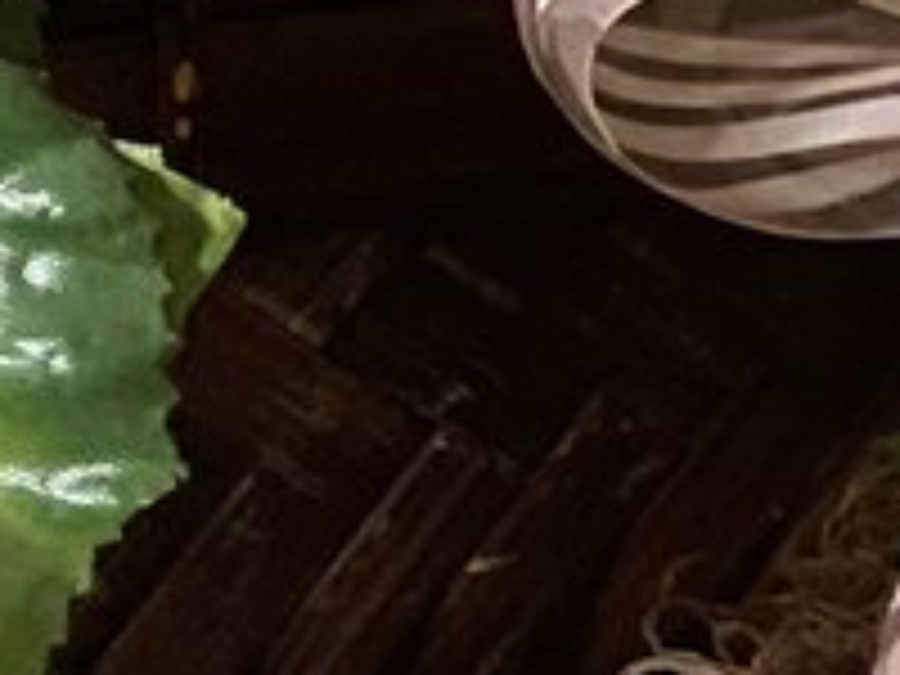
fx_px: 5694
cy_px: 1334
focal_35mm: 219
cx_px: 3292
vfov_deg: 6.6
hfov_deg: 7.2
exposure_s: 1/60
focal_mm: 3
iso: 64
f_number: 1.8
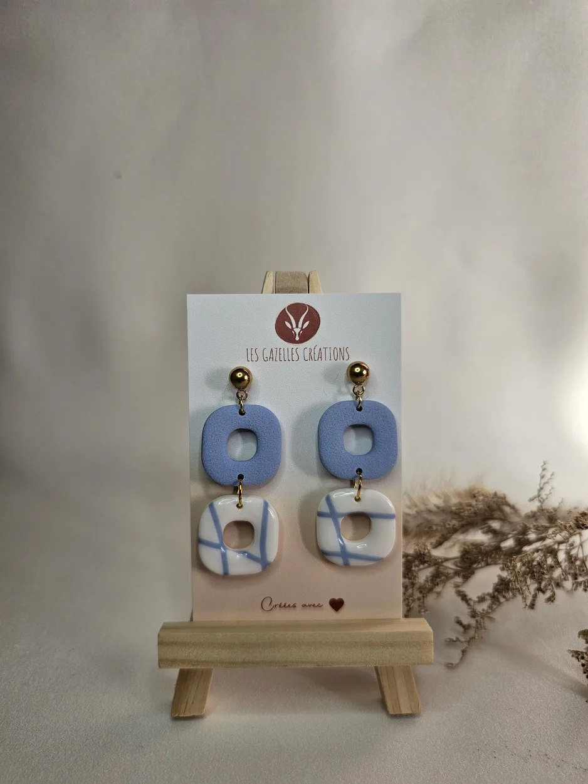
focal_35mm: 23
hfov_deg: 58.9
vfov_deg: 73.9
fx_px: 521
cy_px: 392
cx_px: 294
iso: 16
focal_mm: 6.3
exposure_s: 1/180
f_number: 1.7
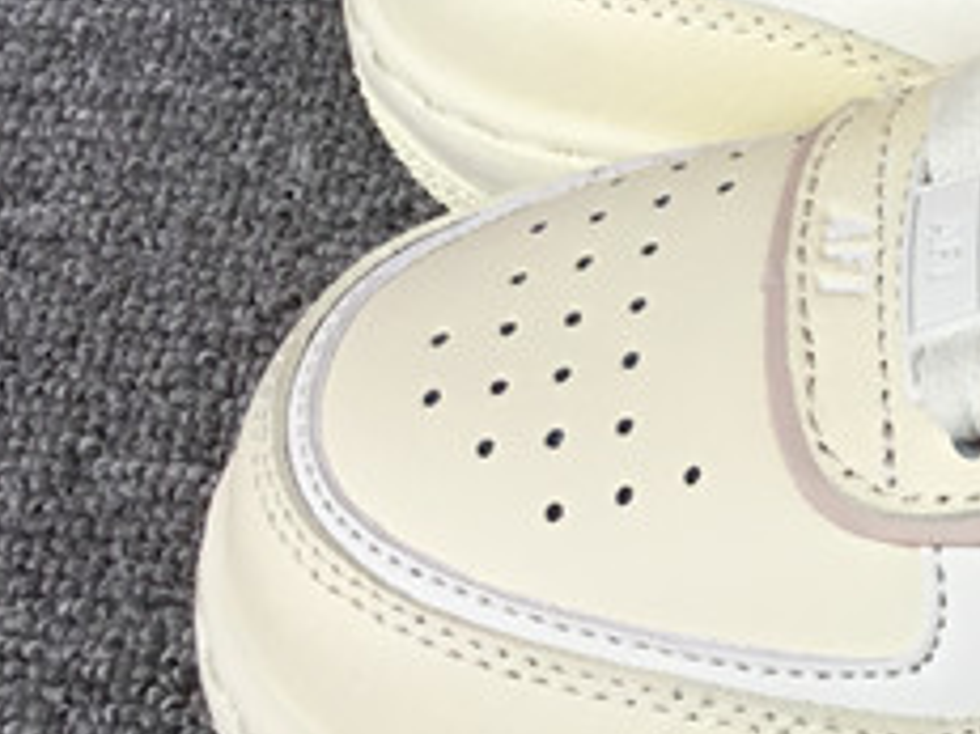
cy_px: 62
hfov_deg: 14.9
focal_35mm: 121
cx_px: 1540
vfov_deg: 12.1
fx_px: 3424
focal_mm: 3.3
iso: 25
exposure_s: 1/220
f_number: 2.4
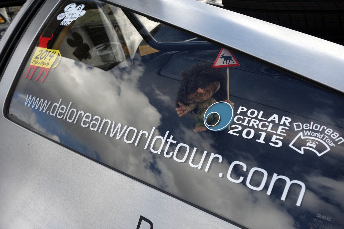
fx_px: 354
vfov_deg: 35.9
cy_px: 114
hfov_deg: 51.9
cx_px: 172
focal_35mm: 37
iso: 125
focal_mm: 13.9
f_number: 5.6
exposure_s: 1/200
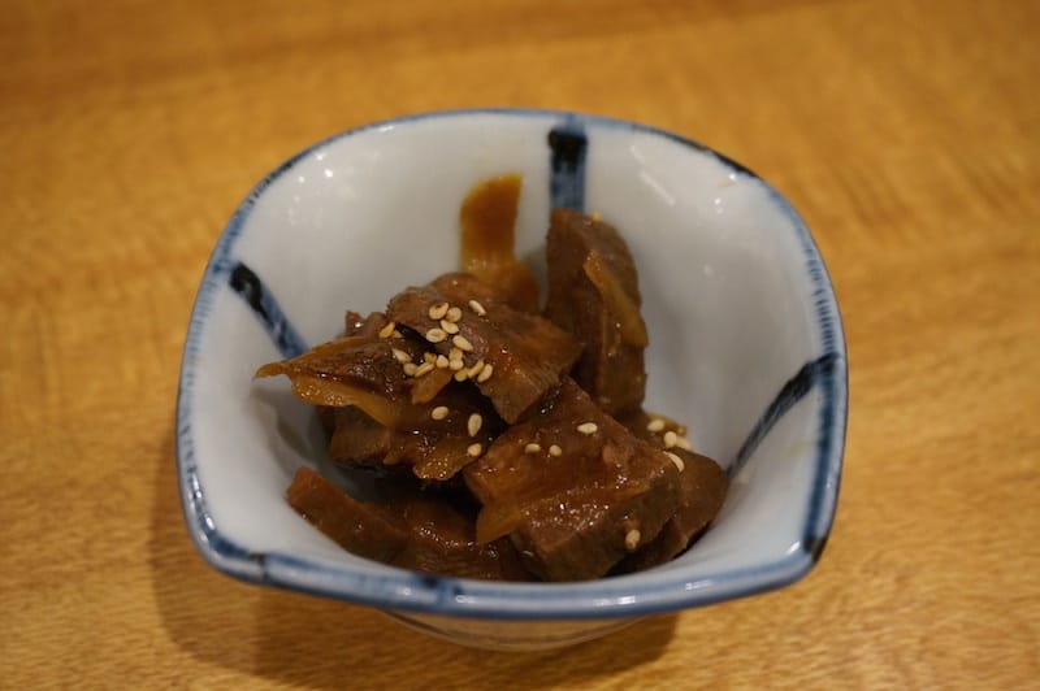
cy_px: 346
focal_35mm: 44
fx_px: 1256
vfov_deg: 30.8
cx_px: 520
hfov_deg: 45.0
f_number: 4.5
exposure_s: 1/60
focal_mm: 29
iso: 1000
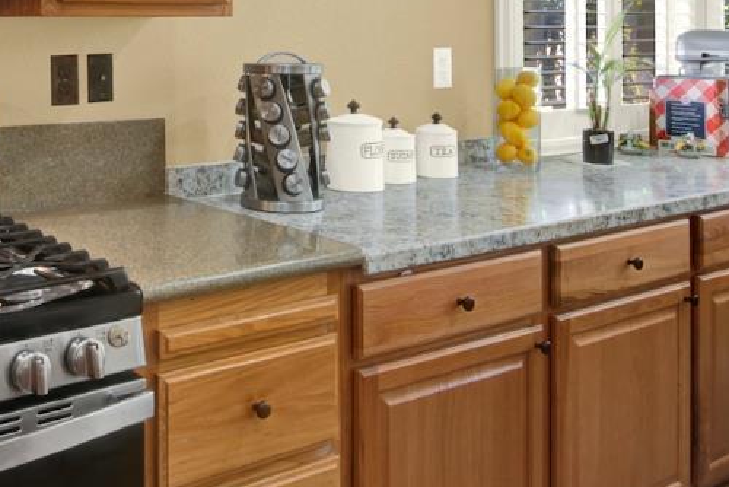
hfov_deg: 43.2
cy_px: 16
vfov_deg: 30.0
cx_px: 102
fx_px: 851
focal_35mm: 42
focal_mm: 14
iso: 100
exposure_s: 1/4
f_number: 14
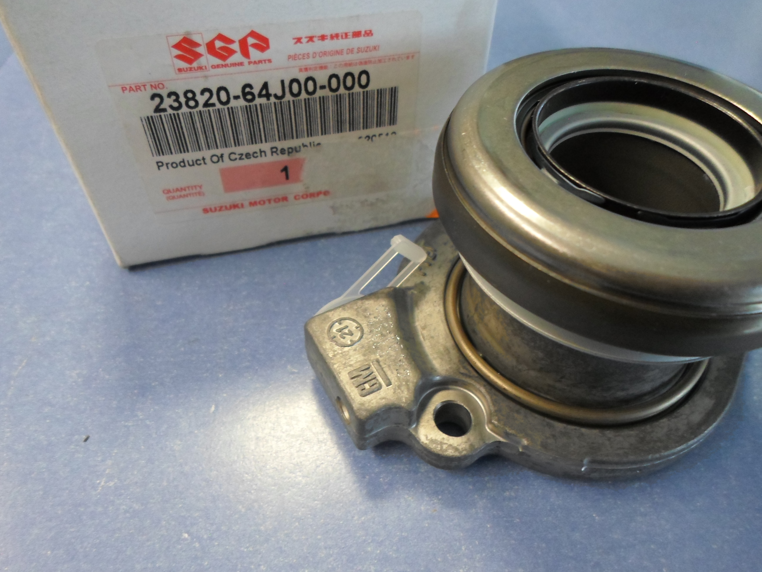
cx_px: 381
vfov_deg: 54.9
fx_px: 550
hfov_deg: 69.4
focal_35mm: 25
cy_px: 286
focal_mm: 4.5
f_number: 2.5
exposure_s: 1/30
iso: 200
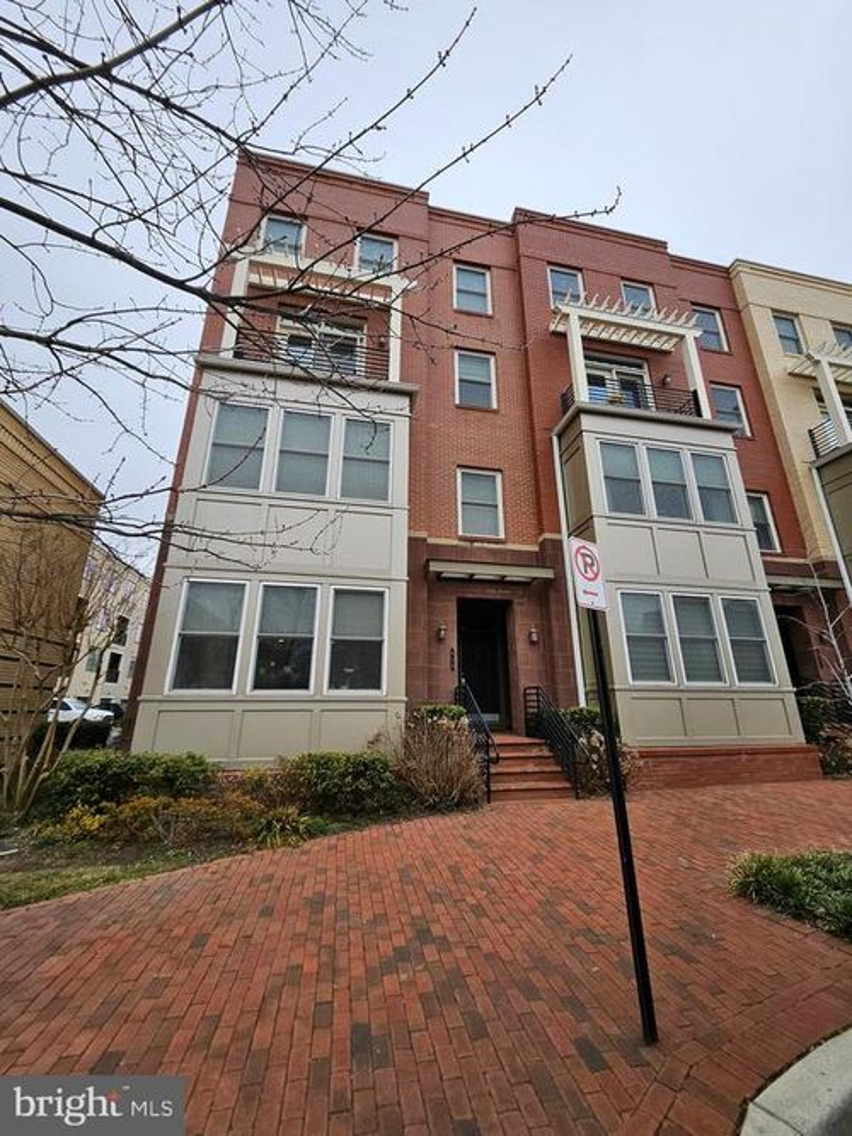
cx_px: 426
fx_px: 427
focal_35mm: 13
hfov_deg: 89.9
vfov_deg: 106.2
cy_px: 568
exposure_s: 1/185
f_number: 2.2
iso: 32
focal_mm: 1.74
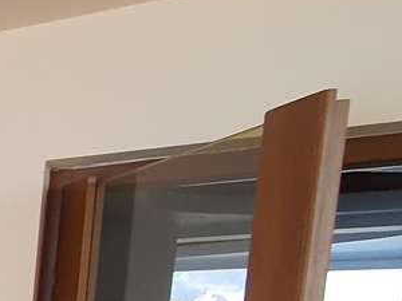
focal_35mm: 65
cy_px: 437
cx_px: -543
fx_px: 755
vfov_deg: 19.9
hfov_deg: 15.7
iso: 64
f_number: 2.2
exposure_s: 1/50
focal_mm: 1.8
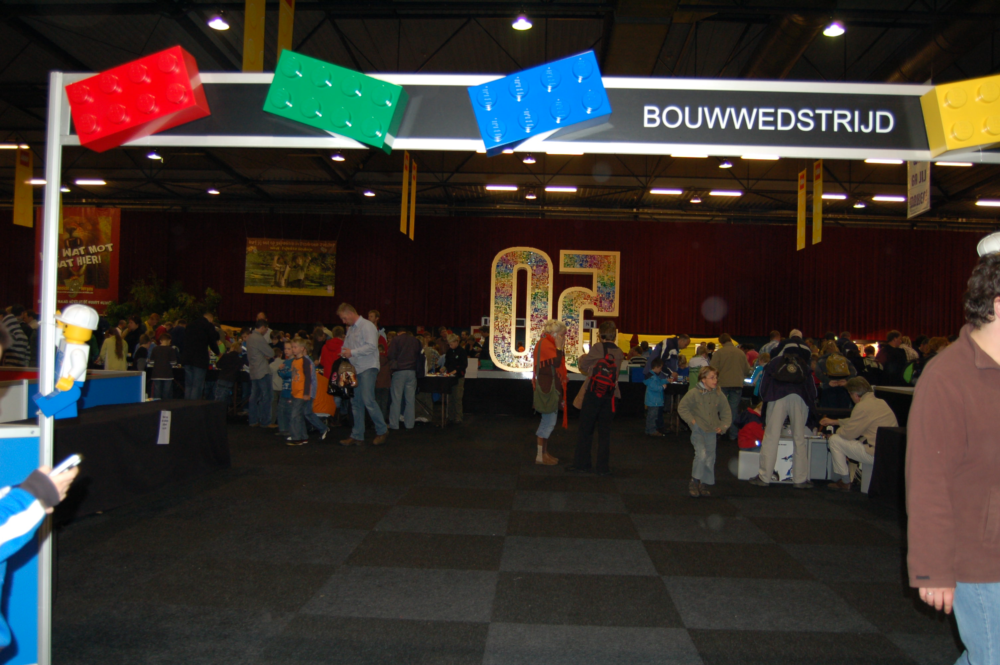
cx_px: 500
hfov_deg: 62.0
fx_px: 833
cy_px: 332
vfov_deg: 43.5
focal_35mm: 30
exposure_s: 1/60
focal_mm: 20
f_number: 3.8
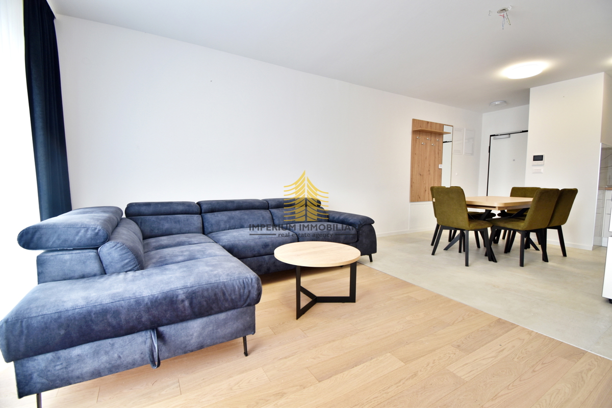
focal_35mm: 15
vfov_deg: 77.3
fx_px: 255
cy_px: 204
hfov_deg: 100.4
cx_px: 306
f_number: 4.5
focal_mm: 10
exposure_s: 1/30
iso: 220
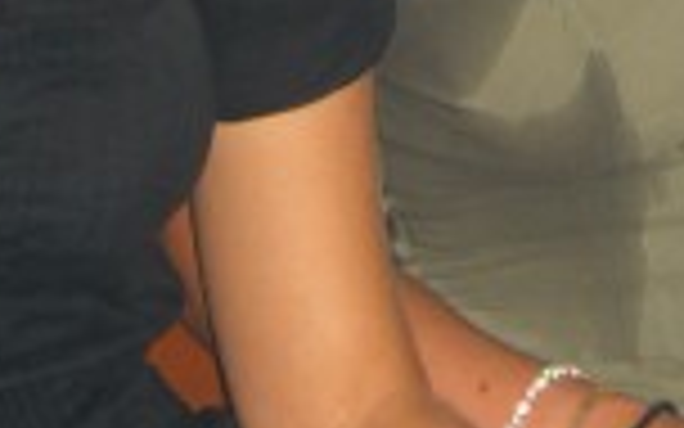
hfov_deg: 13.0
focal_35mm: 159
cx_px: 702
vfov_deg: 8.0
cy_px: -324
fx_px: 2964
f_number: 2.8
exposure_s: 1/60
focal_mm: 7.9
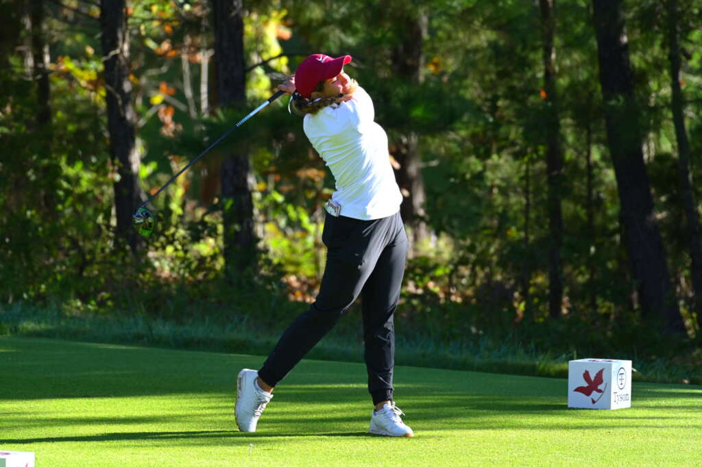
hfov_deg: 5.6
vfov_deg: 3.7
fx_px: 7212
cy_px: 234
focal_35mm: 370
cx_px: 351
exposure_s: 1/1000
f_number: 5.6
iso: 800
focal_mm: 370
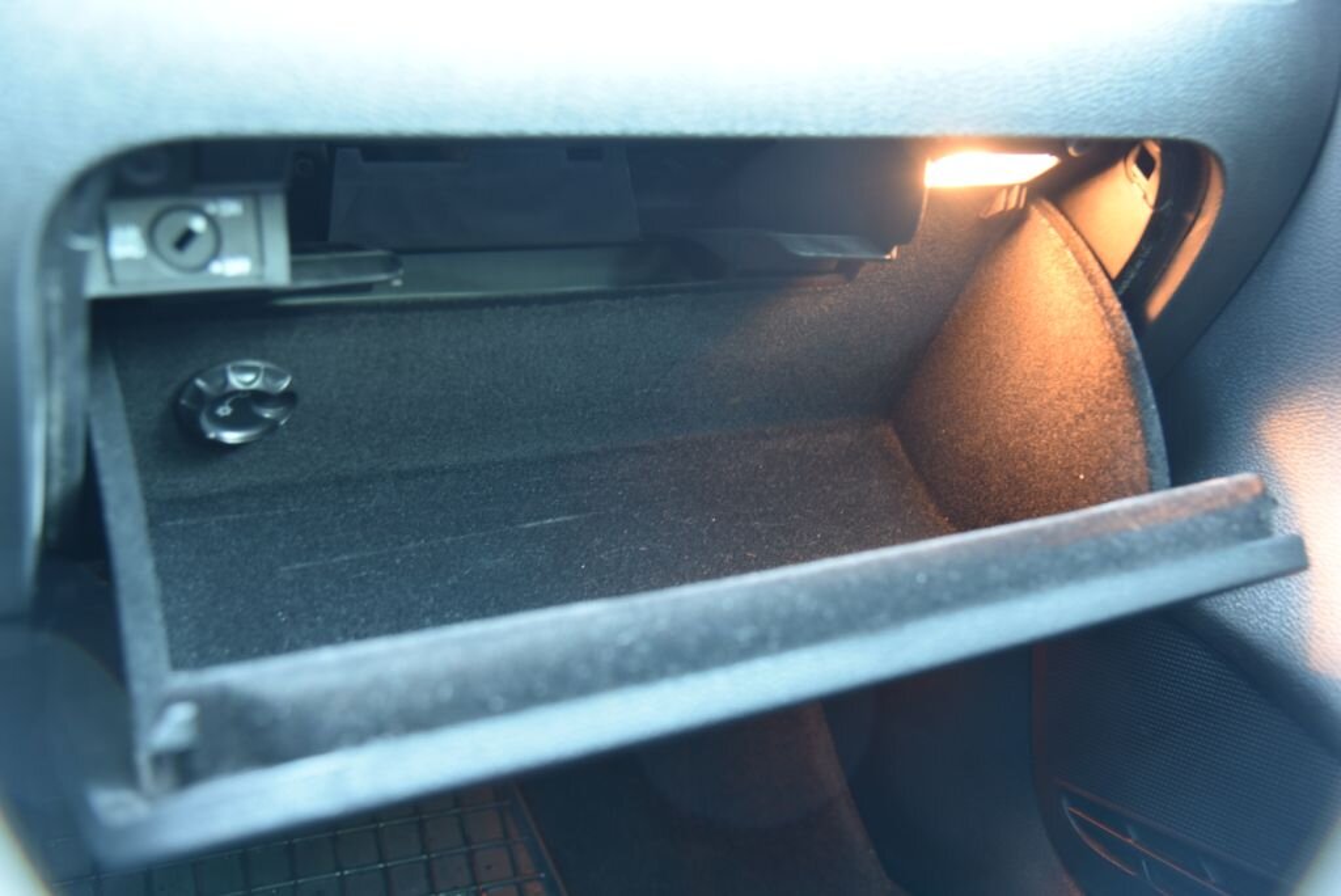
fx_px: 1416
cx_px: 670
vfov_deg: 35.1
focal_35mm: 38
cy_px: 448
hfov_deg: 50.7
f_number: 4
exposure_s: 1
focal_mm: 38
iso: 500
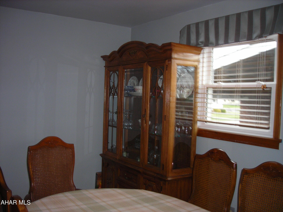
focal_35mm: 38
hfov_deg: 49.0
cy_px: 106
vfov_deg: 37.7
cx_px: 142
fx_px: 311
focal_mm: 6.3
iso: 92
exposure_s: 1/60.1
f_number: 3.2
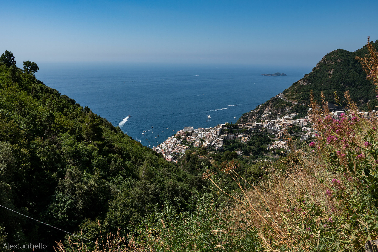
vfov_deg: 47.9
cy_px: 126
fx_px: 283
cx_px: 189
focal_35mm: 27
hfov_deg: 67.4
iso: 100
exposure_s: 1/250
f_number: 10
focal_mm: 18
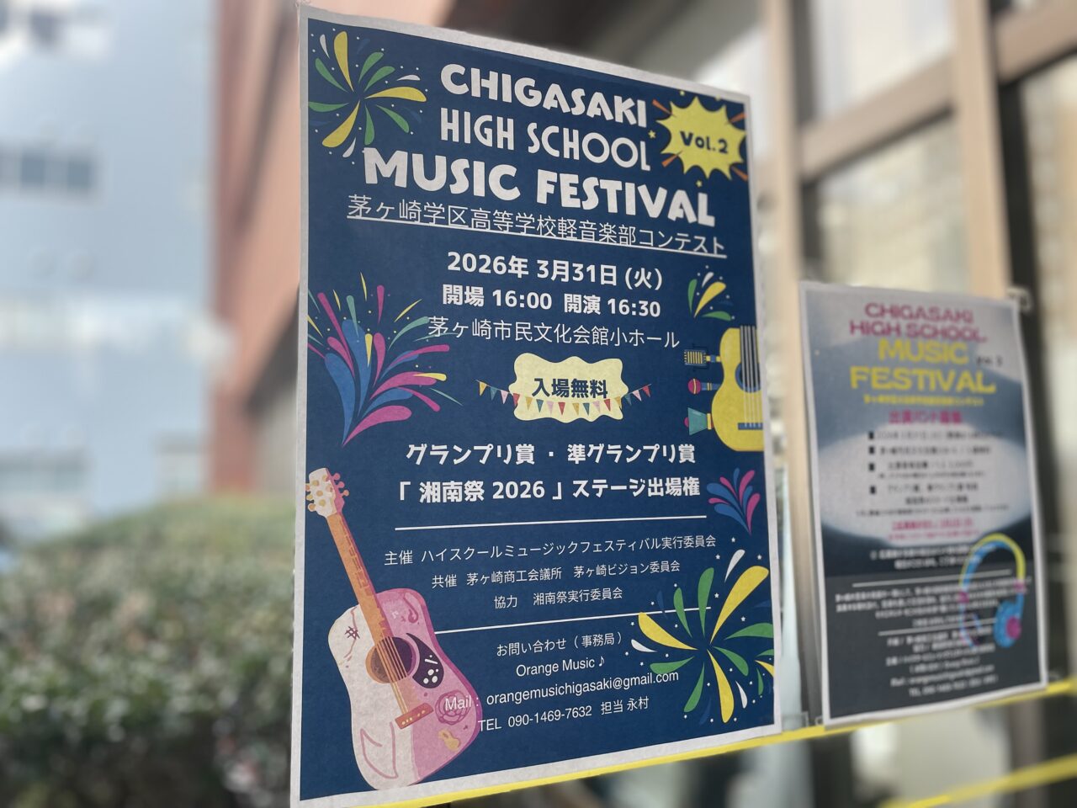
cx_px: 538
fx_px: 809
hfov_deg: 67.3
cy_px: 404
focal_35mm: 26
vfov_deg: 53.1
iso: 50
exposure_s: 1/374
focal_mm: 4.2
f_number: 1.6
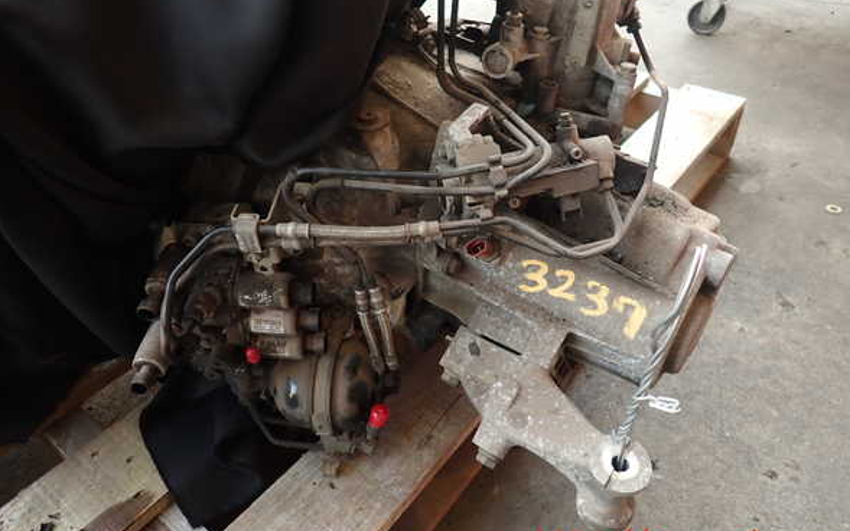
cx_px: 430
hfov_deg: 68.4
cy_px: 238
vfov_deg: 45.9
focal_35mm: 27
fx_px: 625
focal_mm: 4.5
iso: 100
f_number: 2
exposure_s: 1/80
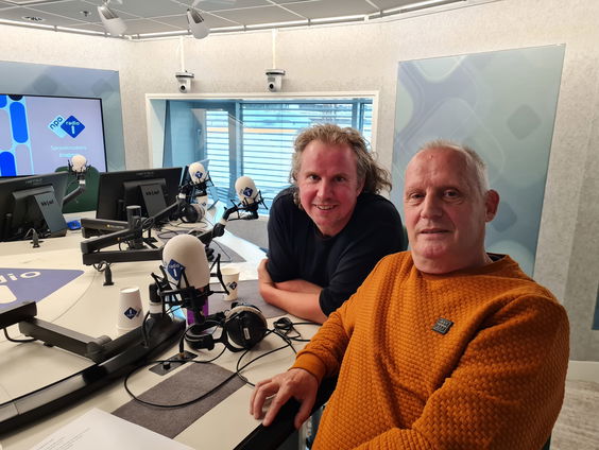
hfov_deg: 67.3
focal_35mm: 26
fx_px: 450
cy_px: 225
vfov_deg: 53.1
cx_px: 300
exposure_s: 1/50
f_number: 1.8
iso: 250
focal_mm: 5.4
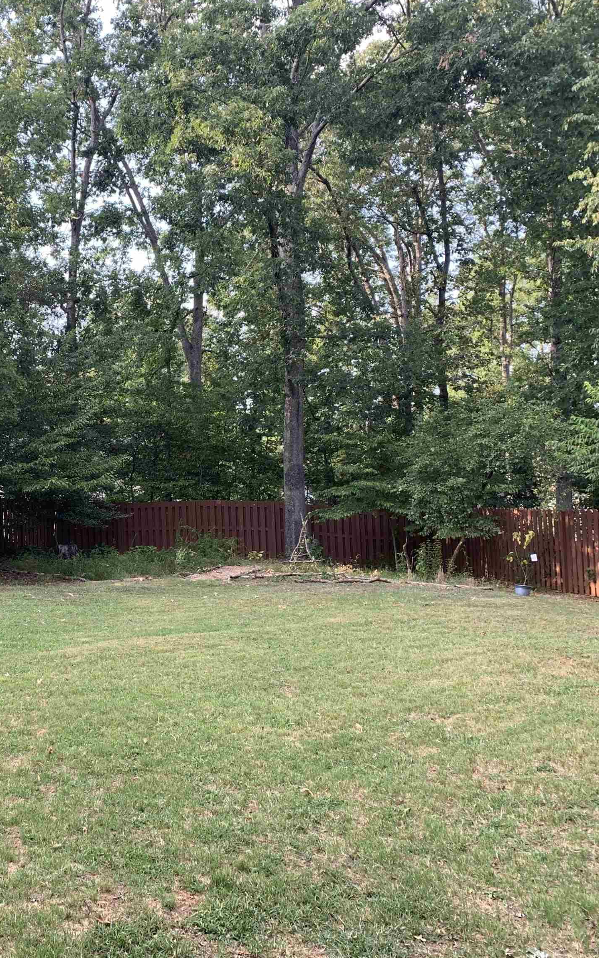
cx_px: 84
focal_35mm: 37
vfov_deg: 52.7
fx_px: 966
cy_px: 479
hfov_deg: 33.0
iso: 25
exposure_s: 1/121
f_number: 1.8
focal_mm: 4.25
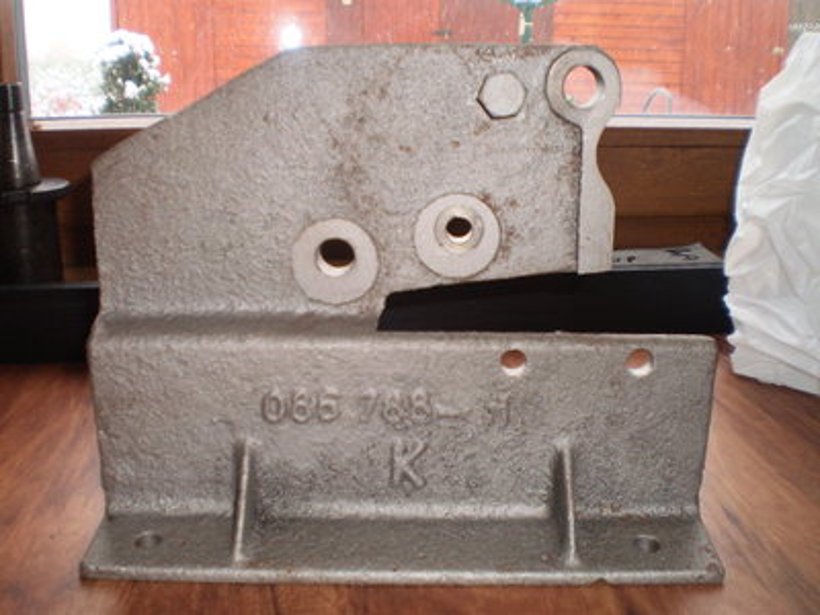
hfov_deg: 51.4
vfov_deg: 39.7
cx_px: 410
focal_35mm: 36
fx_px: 853
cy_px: 308
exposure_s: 1/30
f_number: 3.1
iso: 125
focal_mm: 6.3
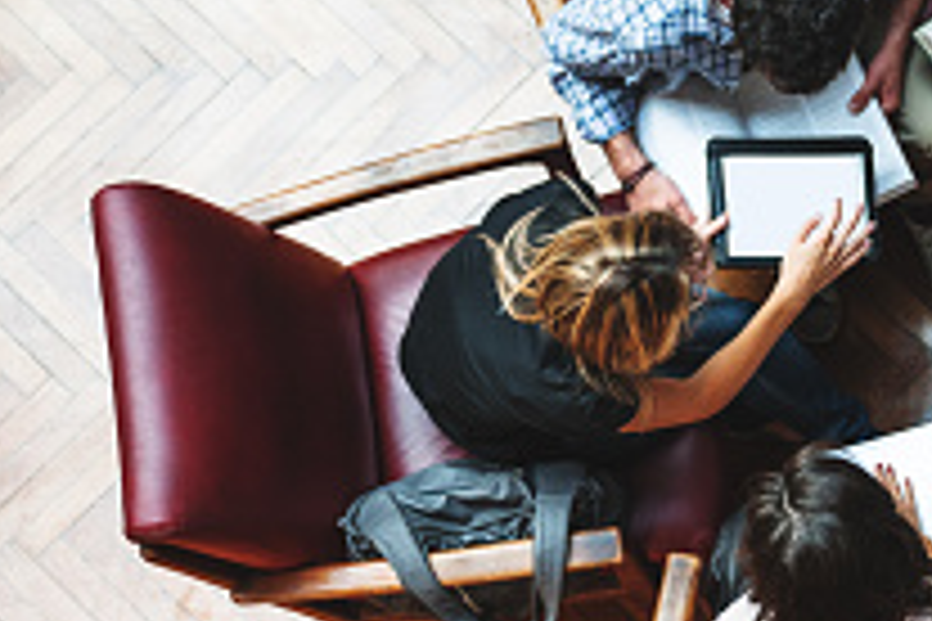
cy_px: 304
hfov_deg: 16.2
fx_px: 3184
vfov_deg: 11.1
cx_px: 1011
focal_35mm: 123
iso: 640
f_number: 2.8
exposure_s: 1/250
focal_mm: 50
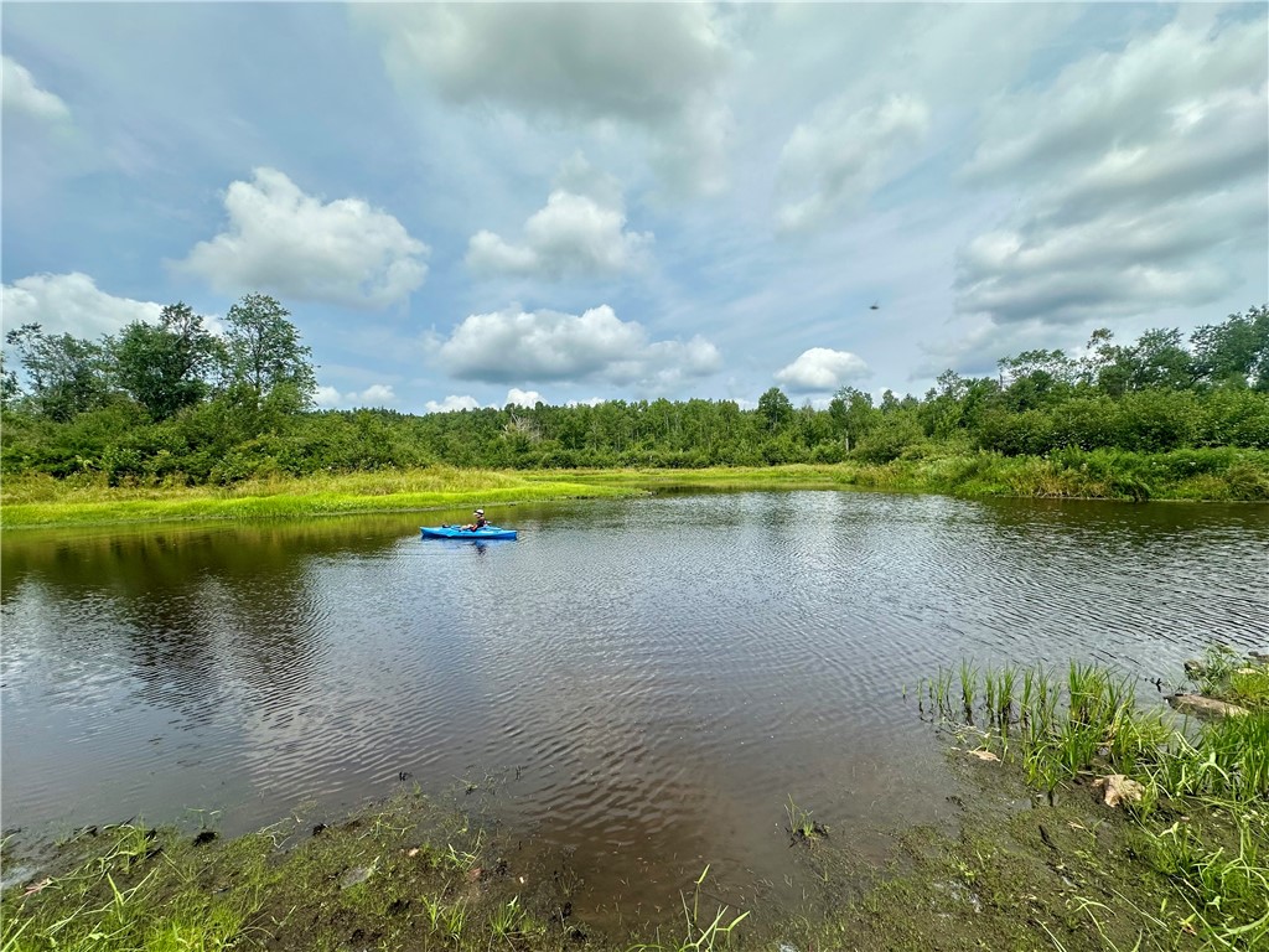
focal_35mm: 14
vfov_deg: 85.7
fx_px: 513
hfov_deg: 102.1
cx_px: 634
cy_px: 476
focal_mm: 2.22
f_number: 2.2
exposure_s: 1/2257
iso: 50
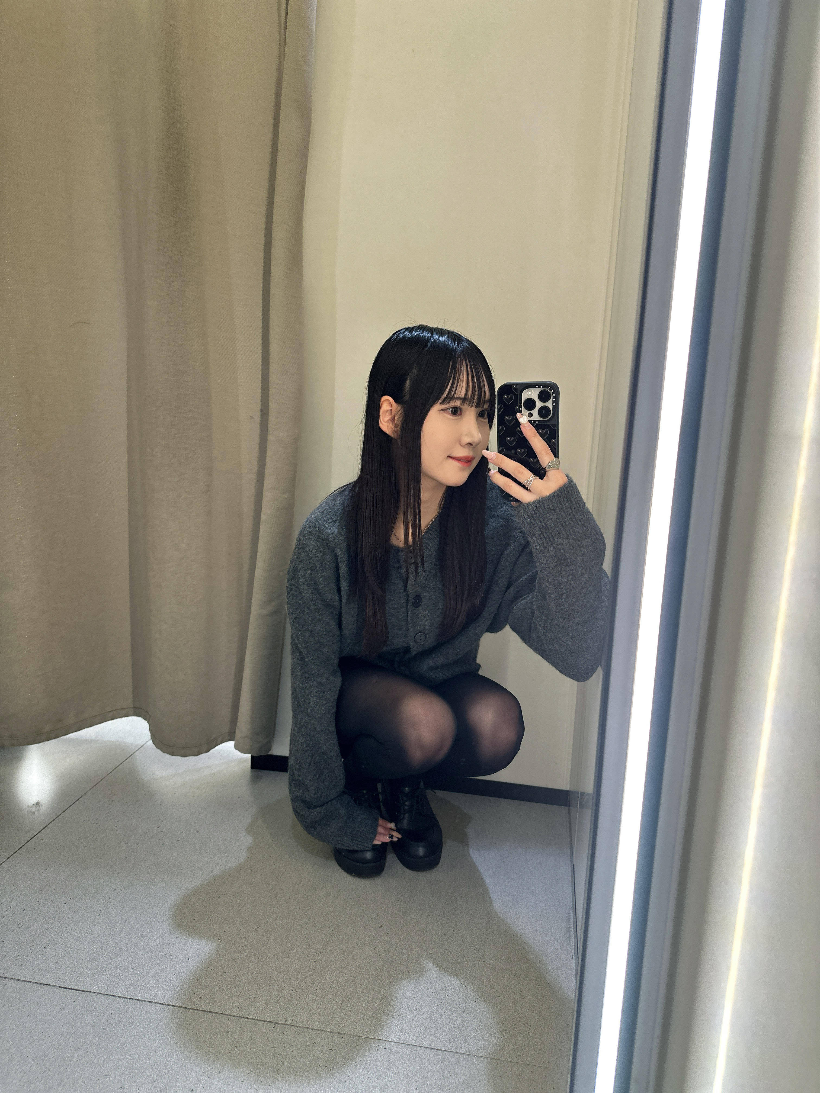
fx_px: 758
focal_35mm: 24
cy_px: 546
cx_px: 410
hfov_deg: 56.8
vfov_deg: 71.6
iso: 160
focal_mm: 6.86
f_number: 1.78
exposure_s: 1/100
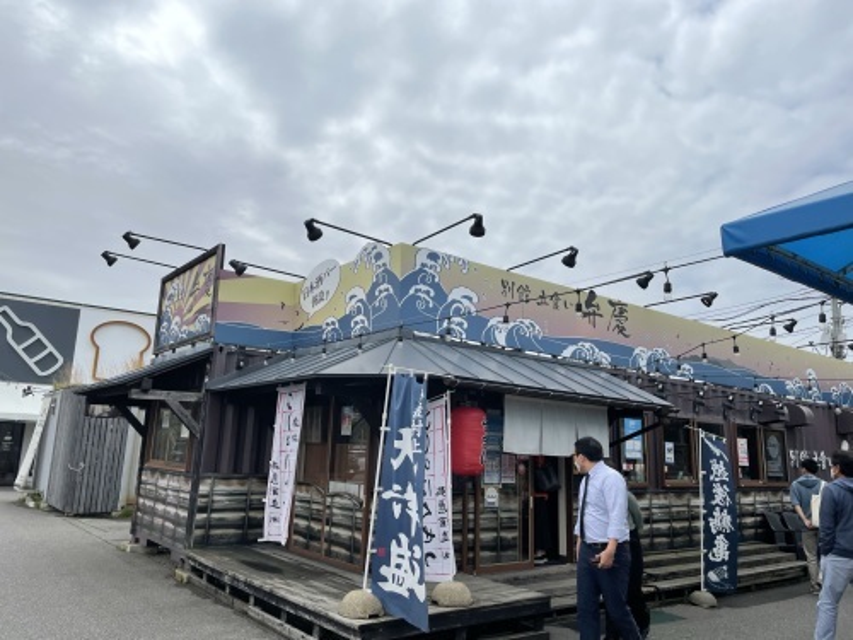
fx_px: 641
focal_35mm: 26
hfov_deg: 67.3
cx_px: 426
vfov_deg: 53.1
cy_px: 320
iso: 32
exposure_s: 1/6494
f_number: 1.6
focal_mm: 4.2
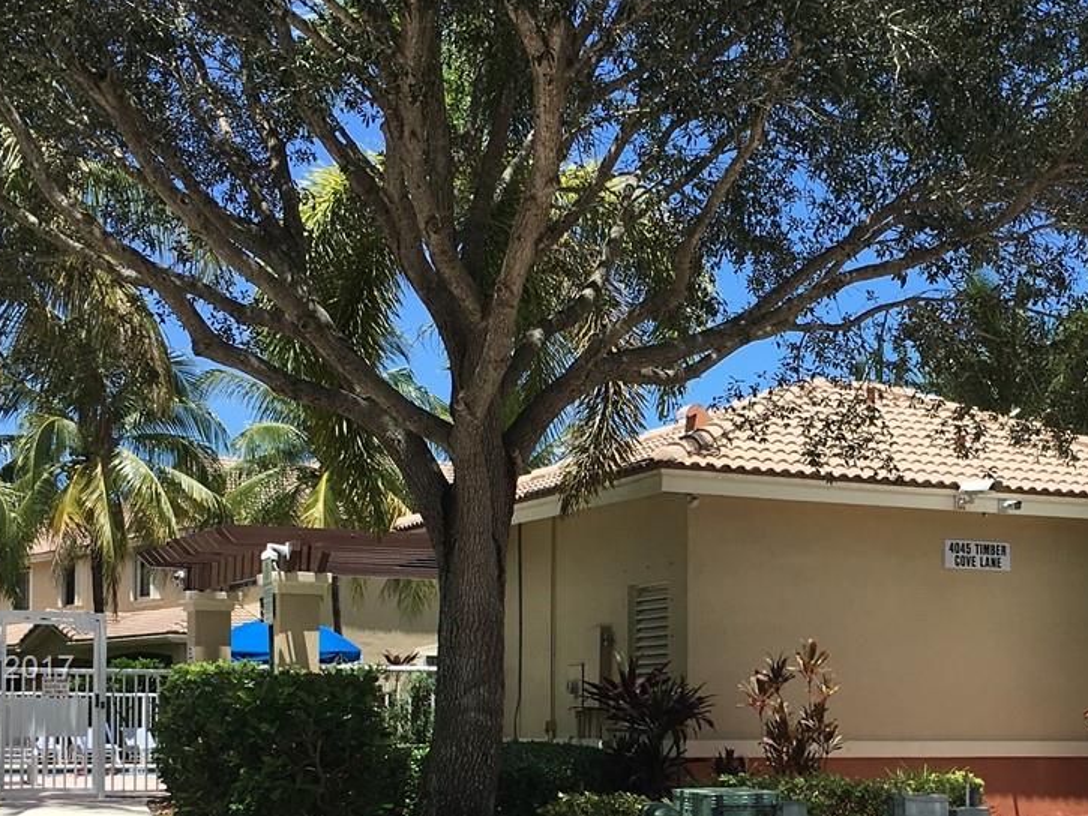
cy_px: 670
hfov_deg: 29.8
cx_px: 795
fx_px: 2012
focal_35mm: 64
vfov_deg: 22.6
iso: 25
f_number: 2.2
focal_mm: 4.15
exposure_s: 1/1538
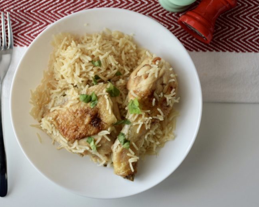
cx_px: 86
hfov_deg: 24.4
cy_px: 86
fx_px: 596
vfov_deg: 19.7
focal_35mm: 78
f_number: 1.8
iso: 100
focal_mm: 35
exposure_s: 1/125
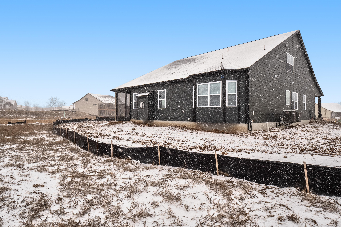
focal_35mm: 22
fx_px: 208
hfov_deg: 78.6
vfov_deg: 57.2
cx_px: 170
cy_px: 114
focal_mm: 11
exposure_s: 1/200
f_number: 8
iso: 400
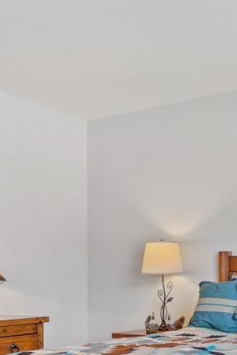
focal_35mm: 52
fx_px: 513
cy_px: 271
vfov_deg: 37.2
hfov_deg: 24.3
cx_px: 259
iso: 320
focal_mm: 16
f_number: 8
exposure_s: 1/2
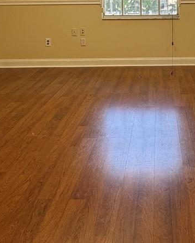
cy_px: 21
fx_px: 353
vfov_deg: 35.6
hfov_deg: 30.0
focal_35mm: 49
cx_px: 159
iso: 40
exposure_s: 1/99
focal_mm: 2.22
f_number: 2.2
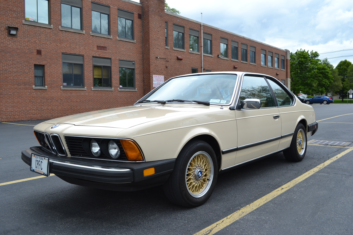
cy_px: 118
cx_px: 176
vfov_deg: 43.6
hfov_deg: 61.9
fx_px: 294
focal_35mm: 30
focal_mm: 20
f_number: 6.3
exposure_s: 1/160
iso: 100
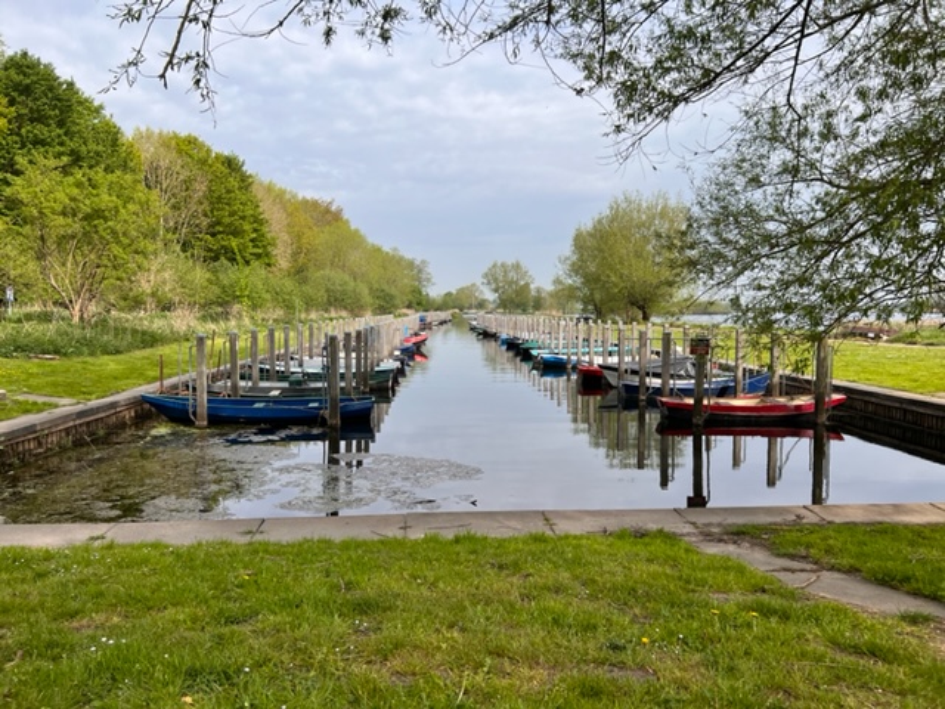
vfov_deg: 53.1
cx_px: 472
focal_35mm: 26
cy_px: 354
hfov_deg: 67.3
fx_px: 710
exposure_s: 1/2915
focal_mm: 5.7
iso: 50
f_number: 1.5
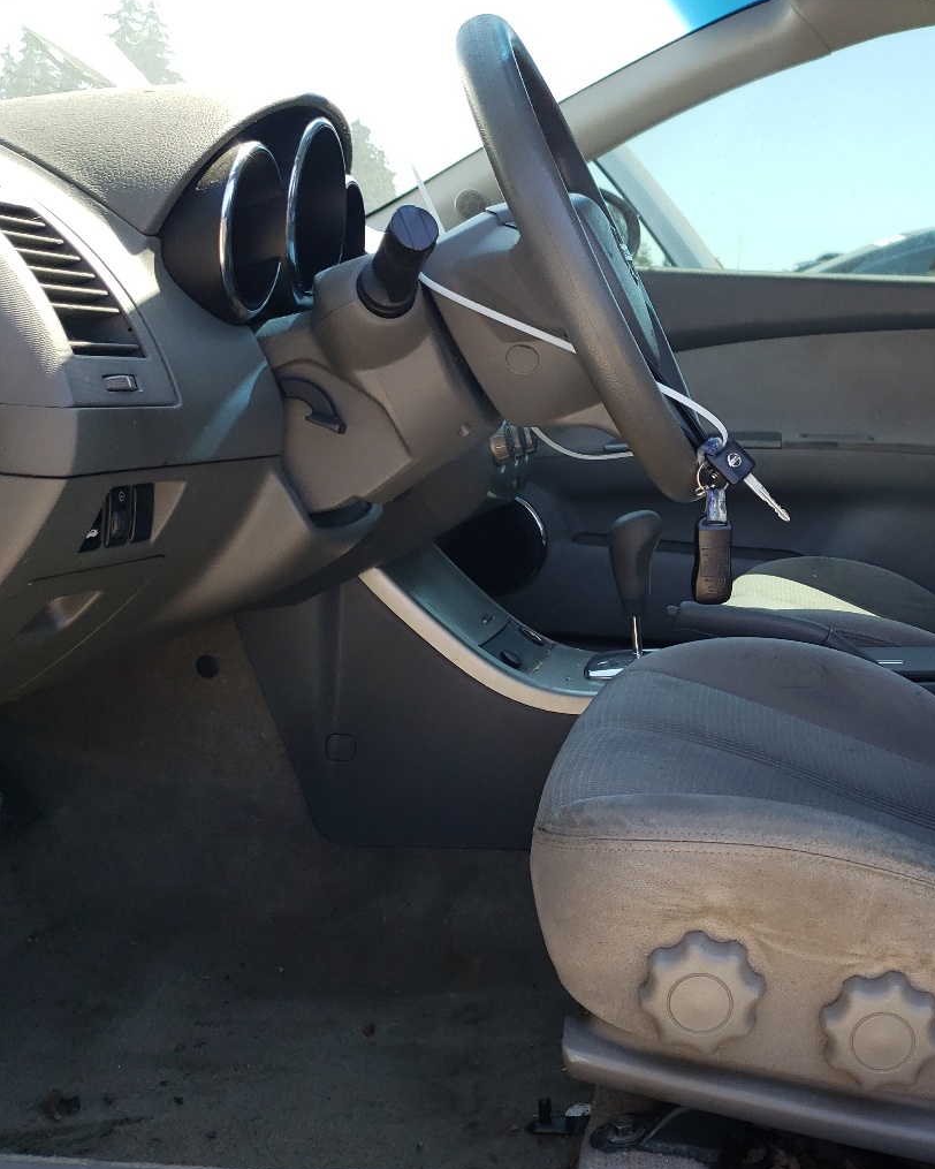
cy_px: 576
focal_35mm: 40
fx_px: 1384
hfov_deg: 35.1
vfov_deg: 45.8
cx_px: 846
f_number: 1.5
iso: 50
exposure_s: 1/435
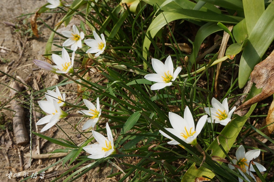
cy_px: 91
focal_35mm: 38
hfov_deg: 51.3
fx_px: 285
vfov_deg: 35.4
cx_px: 137
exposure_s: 1/100
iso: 100
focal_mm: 25
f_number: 13
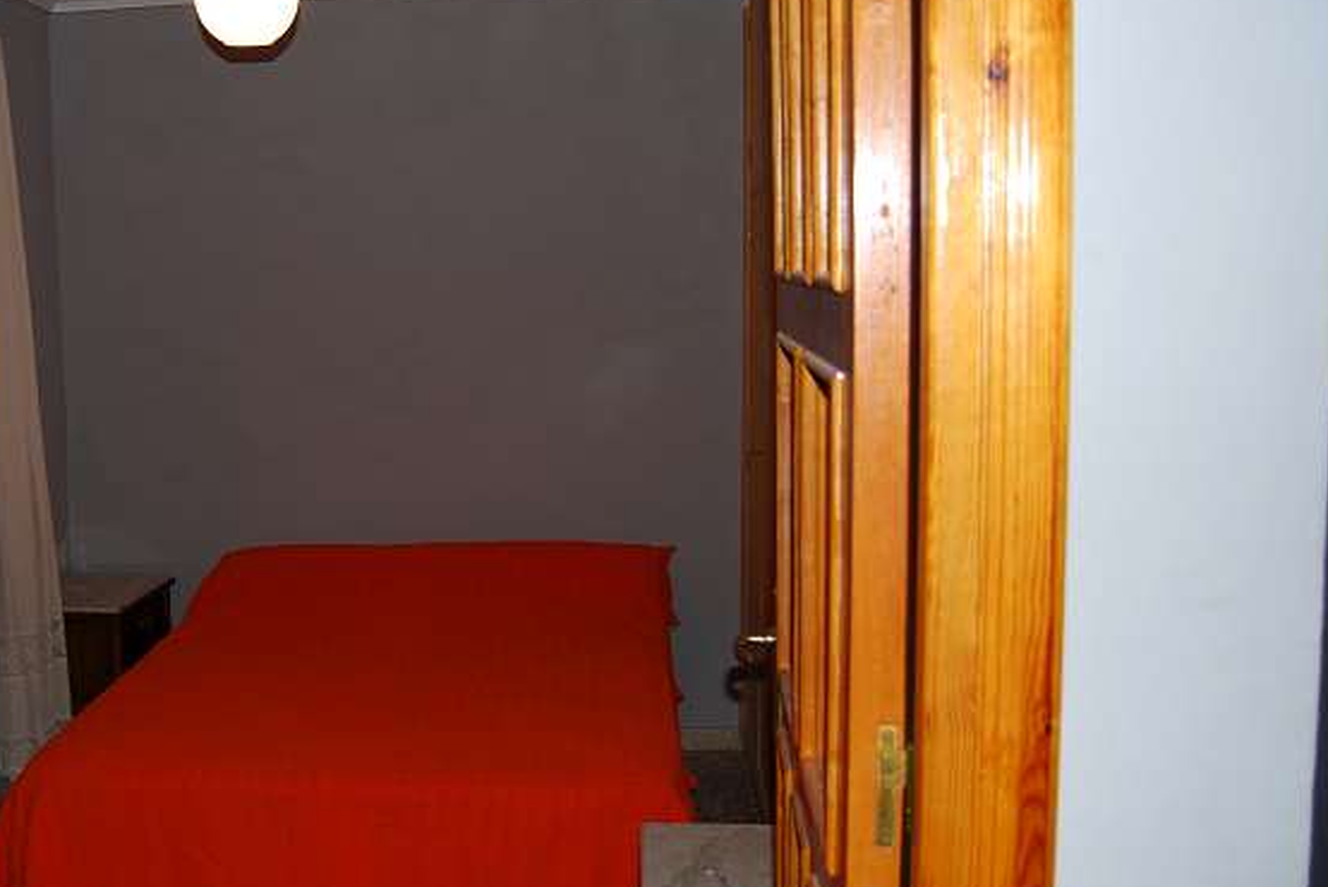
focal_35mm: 39
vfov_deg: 34.2
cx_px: 393
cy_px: 414
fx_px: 1439
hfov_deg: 48.3
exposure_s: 1/60
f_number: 3.5
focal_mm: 18
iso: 200
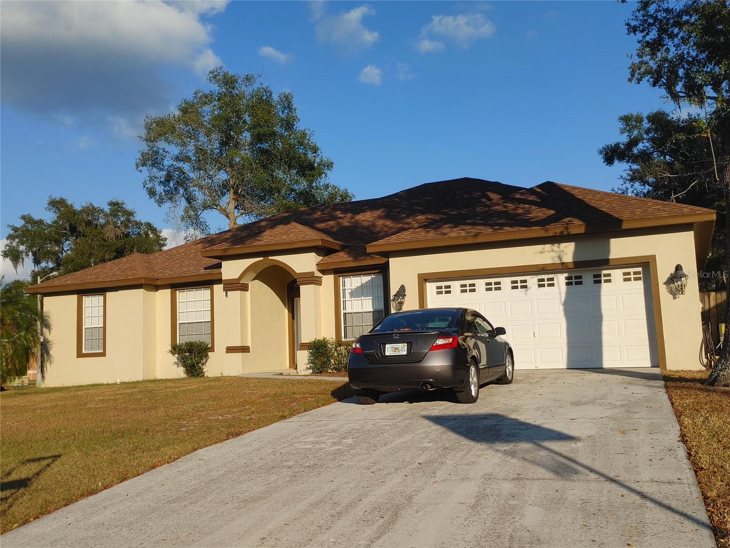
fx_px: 696
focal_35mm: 33
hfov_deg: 55.4
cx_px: 365
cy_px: 274
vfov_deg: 42.9
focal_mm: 5.58
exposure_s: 1/2778
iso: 50
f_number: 1.8
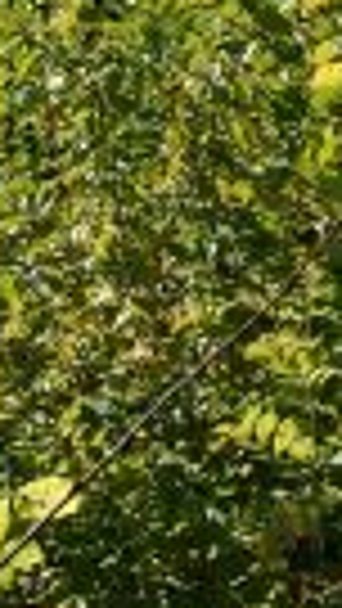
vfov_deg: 6.7
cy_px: -640
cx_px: -207
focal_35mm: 309
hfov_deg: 3.9
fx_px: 4979
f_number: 4
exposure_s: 1/463
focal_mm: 13.35
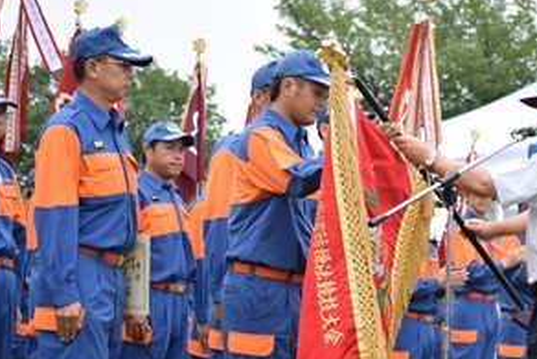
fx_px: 1892
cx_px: 388
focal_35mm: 127
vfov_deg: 10.8
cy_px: 211
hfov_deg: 16.1
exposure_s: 1/800
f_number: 5
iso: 400
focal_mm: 55
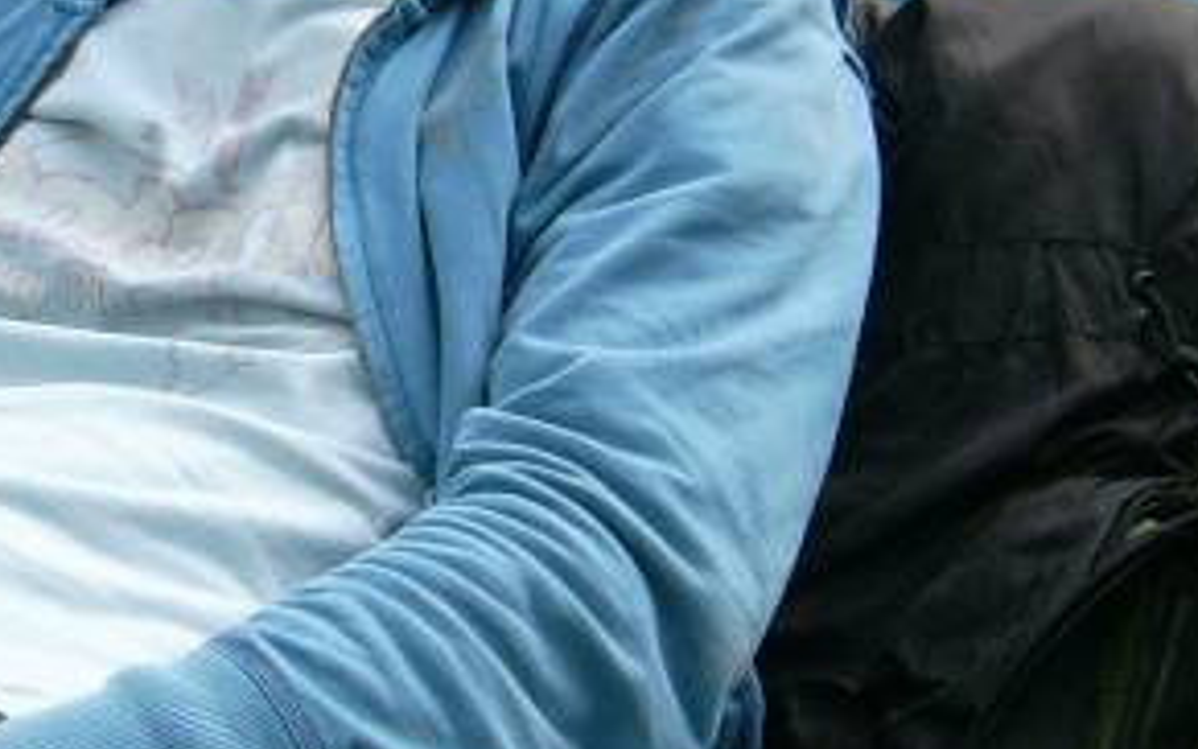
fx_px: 3331
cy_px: 259
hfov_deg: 20.3
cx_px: 371
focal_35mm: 102
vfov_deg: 12.8
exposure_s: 1/114
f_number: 5.8
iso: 50
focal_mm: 5.95
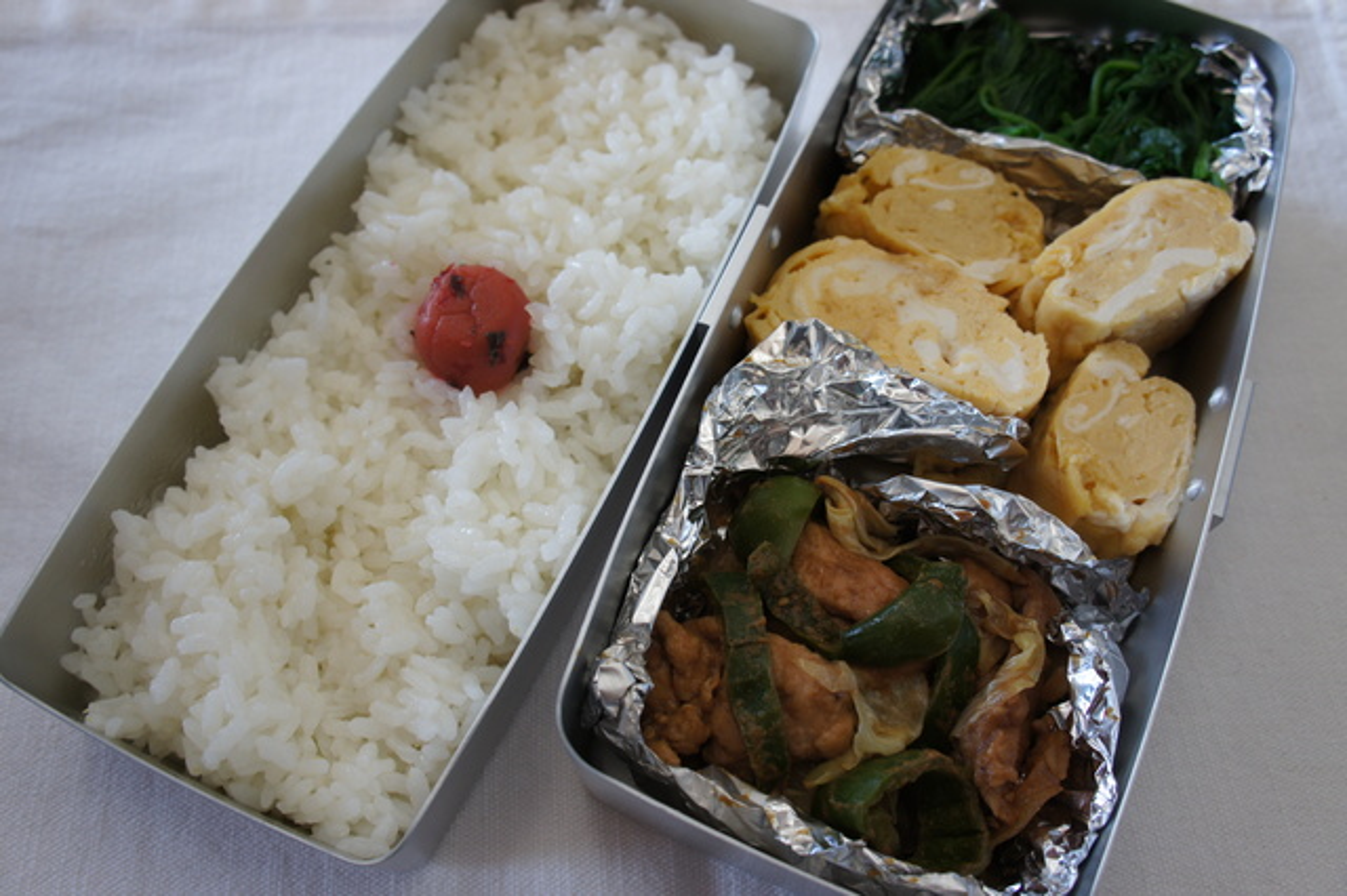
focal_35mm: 30
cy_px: 448
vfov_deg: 43.6
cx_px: 674
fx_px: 1122
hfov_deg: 62.0
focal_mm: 20
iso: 200
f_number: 5.6
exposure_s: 1/80
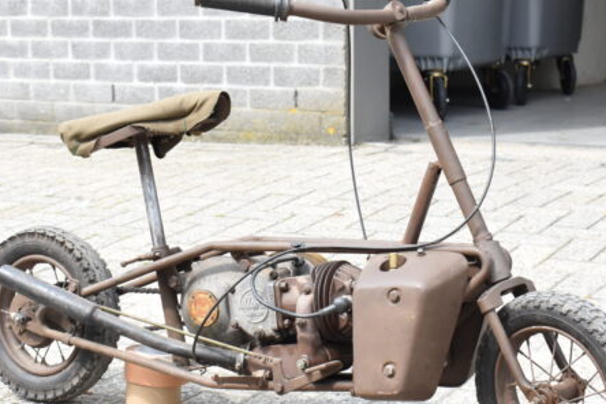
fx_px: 1397
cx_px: 296
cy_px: 218
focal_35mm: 83
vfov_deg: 16.5
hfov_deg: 24.5
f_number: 5.6
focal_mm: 32
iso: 1000
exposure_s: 1/1250
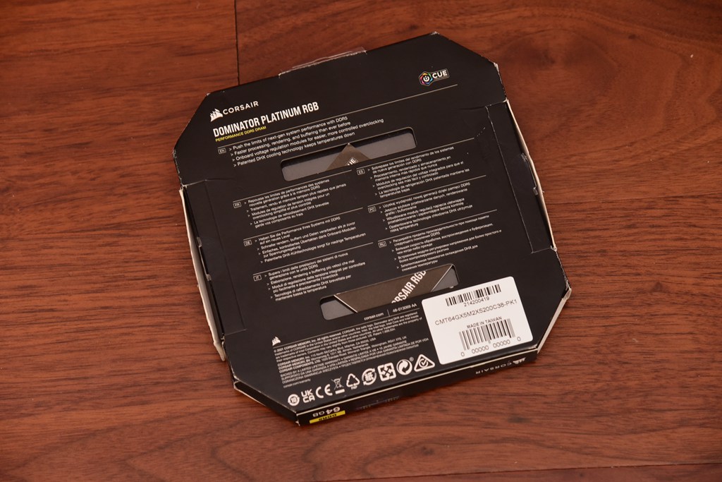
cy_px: 241
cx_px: 361
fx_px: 2407
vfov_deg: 11.4
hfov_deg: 17.1
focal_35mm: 120
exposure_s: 1/60
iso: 1600
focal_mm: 120
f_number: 5.6
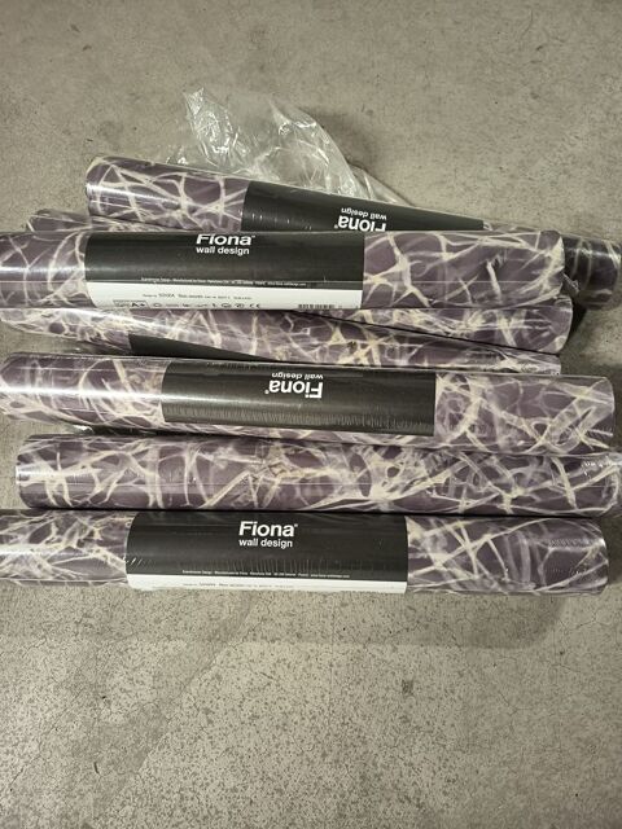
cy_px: 414
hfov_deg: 56.8
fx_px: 575
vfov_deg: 71.6
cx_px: 311
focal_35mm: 24
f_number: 1.7
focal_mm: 5.24
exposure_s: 1/25
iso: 945
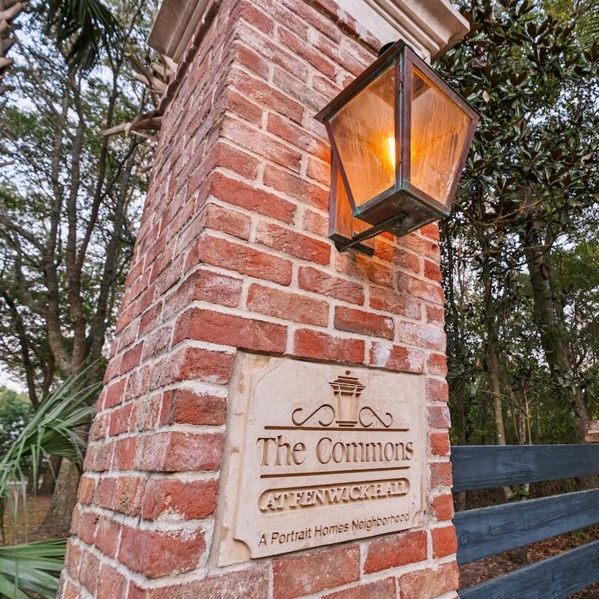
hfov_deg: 72.4
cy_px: 295
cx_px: 403
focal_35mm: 20
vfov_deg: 74.8
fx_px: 392
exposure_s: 1/10
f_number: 4
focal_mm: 10
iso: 800
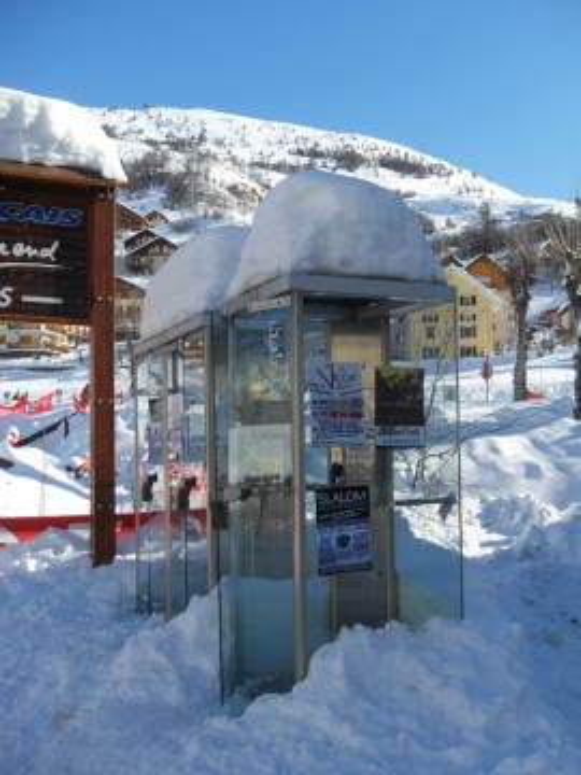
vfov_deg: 52.6
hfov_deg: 40.7
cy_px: 388
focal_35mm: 35
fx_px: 783
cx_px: 290
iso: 80
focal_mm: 6.3
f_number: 8.2
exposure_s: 1/180
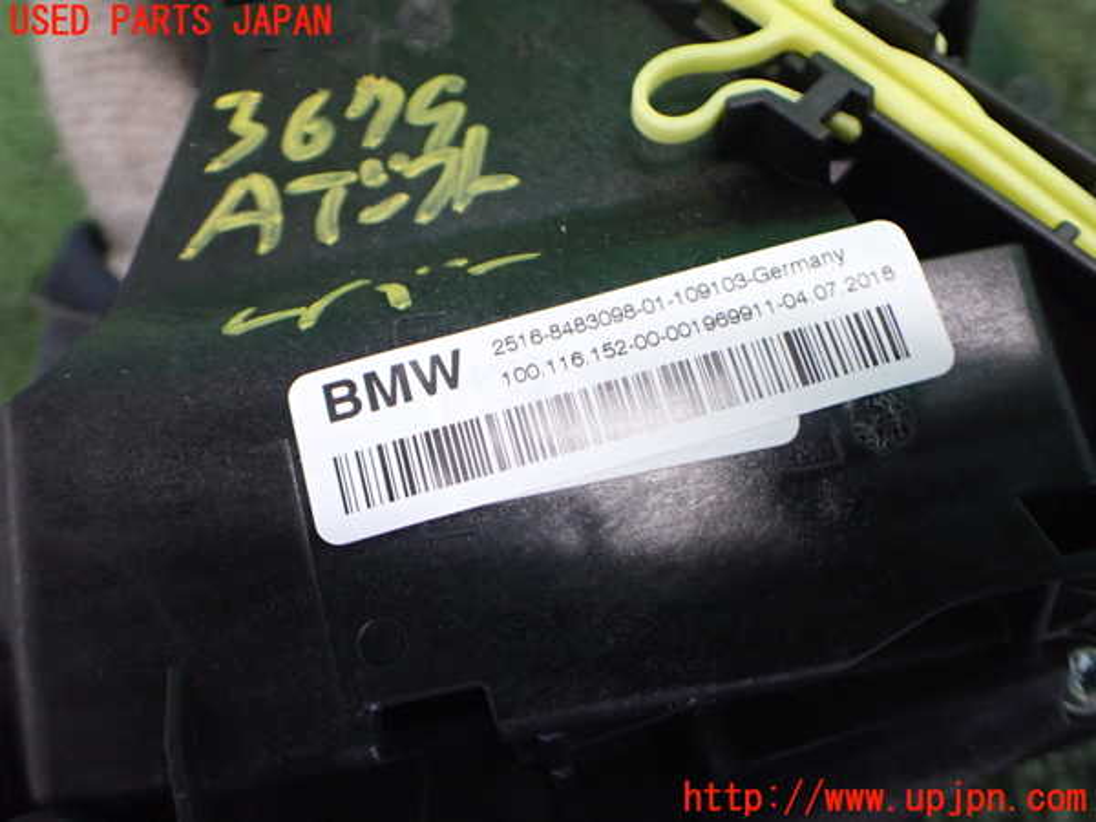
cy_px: 411
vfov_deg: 46.8
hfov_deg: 60.0
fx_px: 950
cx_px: 548
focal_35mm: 30
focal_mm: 5.4
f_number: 2.3
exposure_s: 1/100
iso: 800
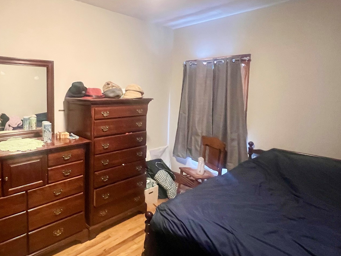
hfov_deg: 73.8
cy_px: 104
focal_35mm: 21
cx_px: 88
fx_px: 207
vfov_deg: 63.0
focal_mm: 1.57
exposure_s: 1/40
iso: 640
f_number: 1.8
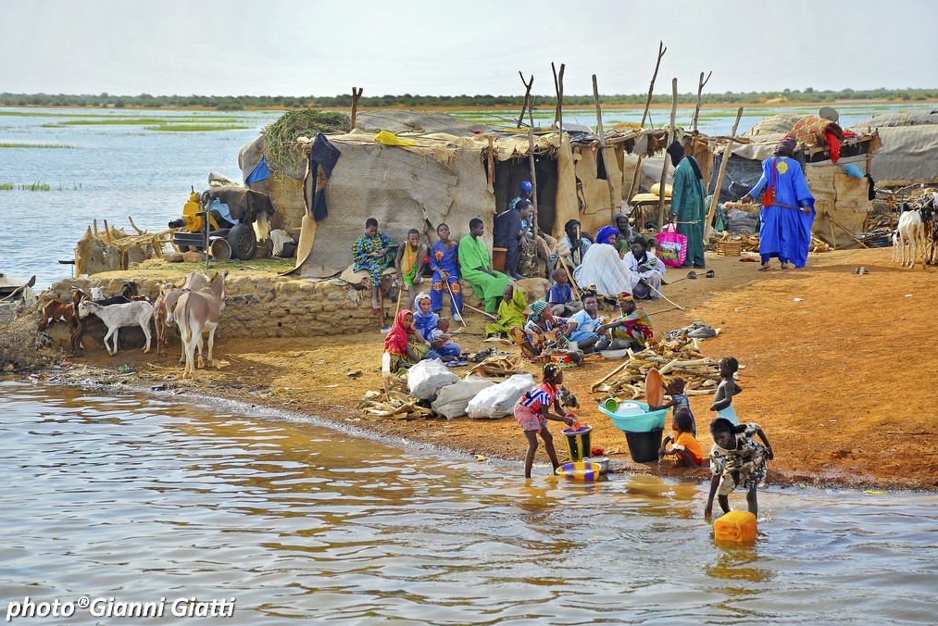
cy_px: 313
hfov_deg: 19.8
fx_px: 2684
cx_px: 465
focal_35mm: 103
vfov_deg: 13.3
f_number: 8
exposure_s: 1/500
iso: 250
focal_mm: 102
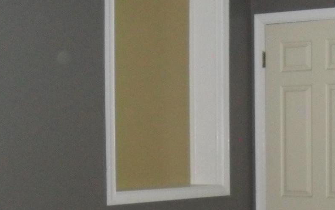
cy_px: 227
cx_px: 333
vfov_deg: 13.4
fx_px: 877
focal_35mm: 96
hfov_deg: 20.9
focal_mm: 6.3
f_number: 3
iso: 320
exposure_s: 1/45
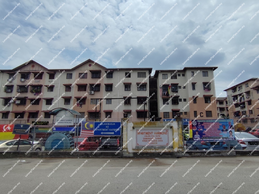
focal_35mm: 16
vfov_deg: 78.1
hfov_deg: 94.5
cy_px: 97
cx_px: 130
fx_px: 120
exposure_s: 1/4636
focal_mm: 1.65
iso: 50
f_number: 2.2
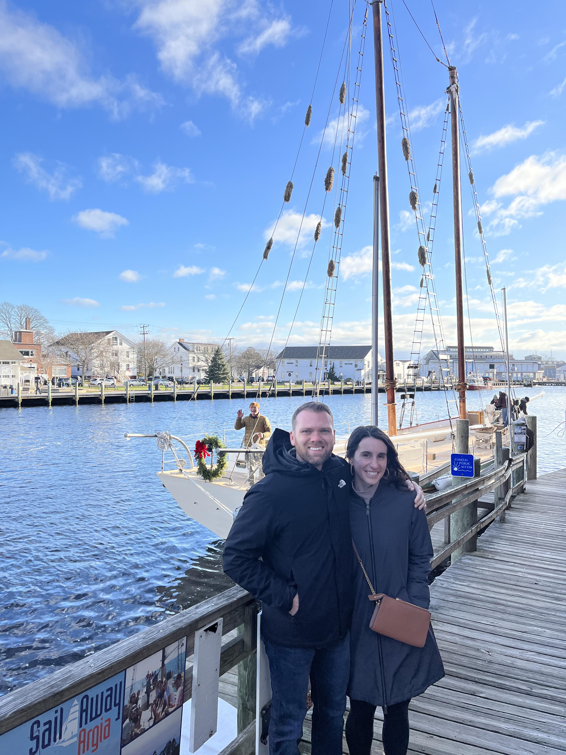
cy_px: 378
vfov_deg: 67.3
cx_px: 283
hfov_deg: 53.1
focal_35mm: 26
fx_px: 567
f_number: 1.6
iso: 50
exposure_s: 1/2358
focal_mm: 5.1
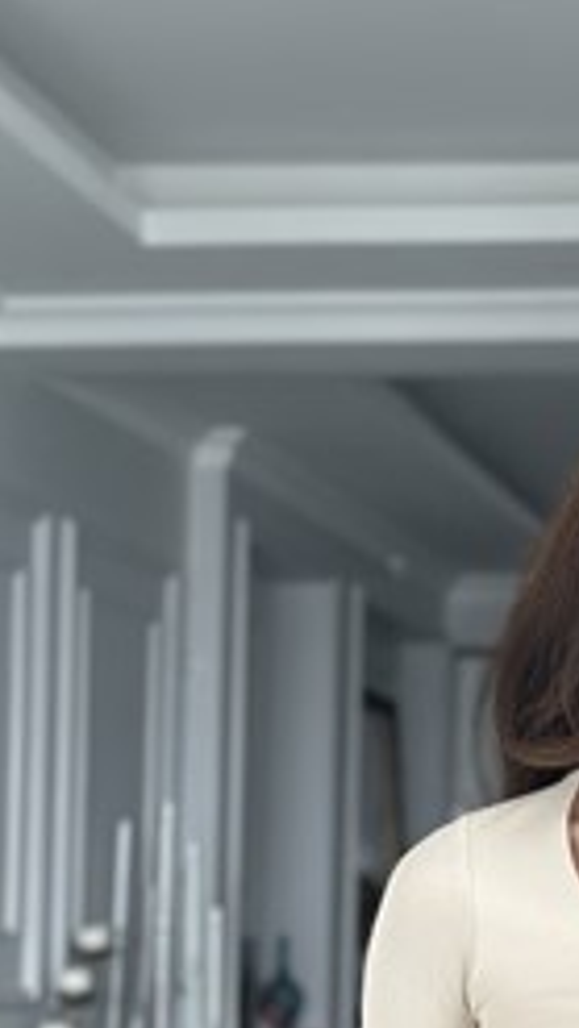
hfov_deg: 11.1
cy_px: 991
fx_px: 2919
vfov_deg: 19.5
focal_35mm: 107
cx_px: 721
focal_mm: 6.86
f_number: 1.78
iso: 250
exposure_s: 1/60
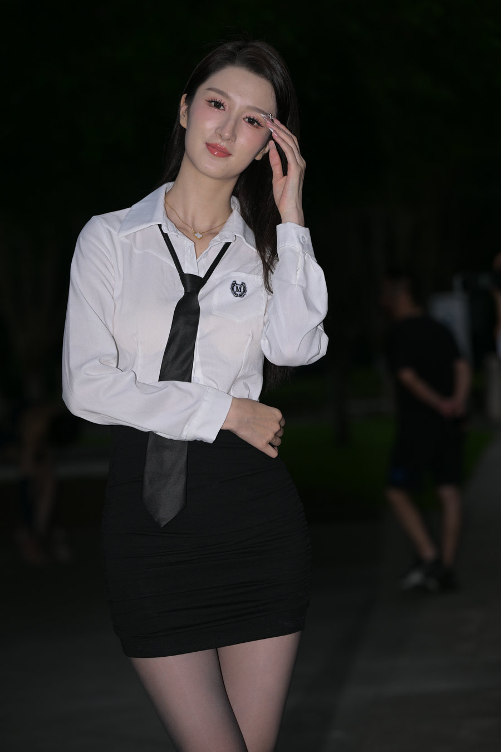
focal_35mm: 115
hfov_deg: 11.9
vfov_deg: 17.8
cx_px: 250
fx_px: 2400
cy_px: 376
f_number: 4
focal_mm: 115
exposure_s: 1/200
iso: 100
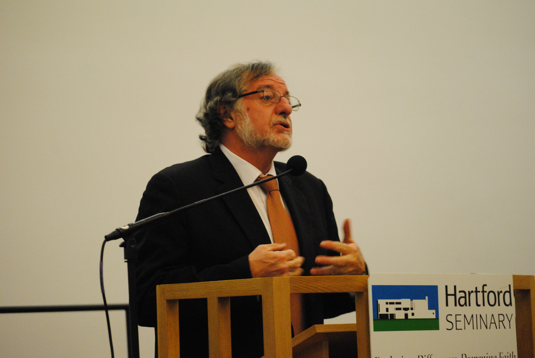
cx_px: 268
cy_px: 179
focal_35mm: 99
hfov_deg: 20.6
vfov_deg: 13.9
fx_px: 1473
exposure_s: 1/60
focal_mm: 66
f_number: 4.2
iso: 1600
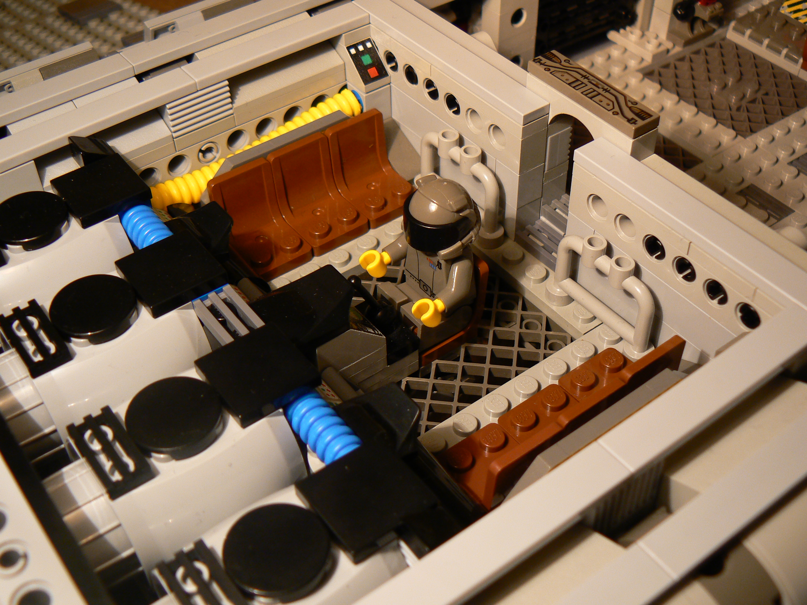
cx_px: 404
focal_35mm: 46
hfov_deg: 41.2
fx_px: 1072
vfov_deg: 31.5
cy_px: 302
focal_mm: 7.6
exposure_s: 1/25
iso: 100
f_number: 2.8
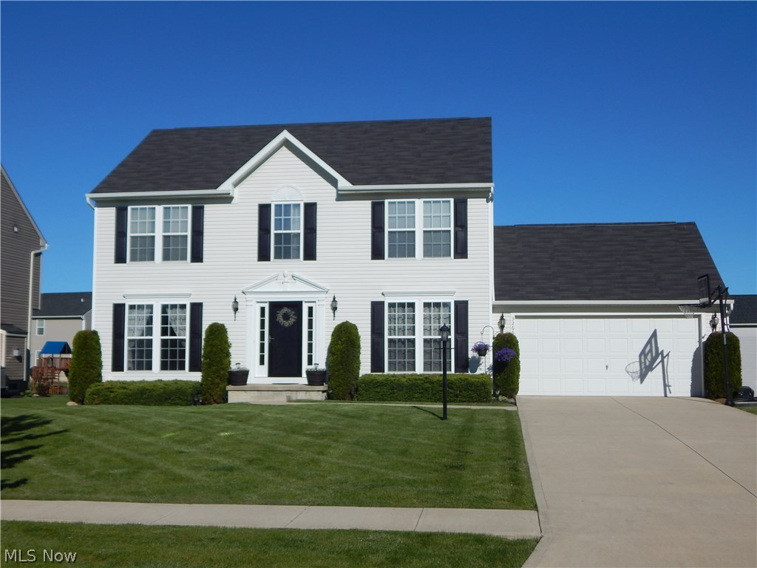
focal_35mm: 43
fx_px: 940
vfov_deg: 33.6
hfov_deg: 43.9
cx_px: 378
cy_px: 284
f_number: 7.1
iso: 125
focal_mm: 7.7
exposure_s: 1/800
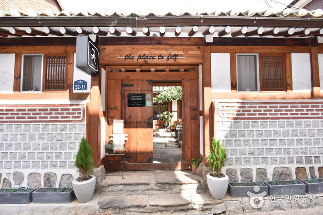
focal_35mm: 17
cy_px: 108
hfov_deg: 93.3
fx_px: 153
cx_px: 162
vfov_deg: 70.5
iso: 400
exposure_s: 1/250
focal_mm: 17
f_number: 8
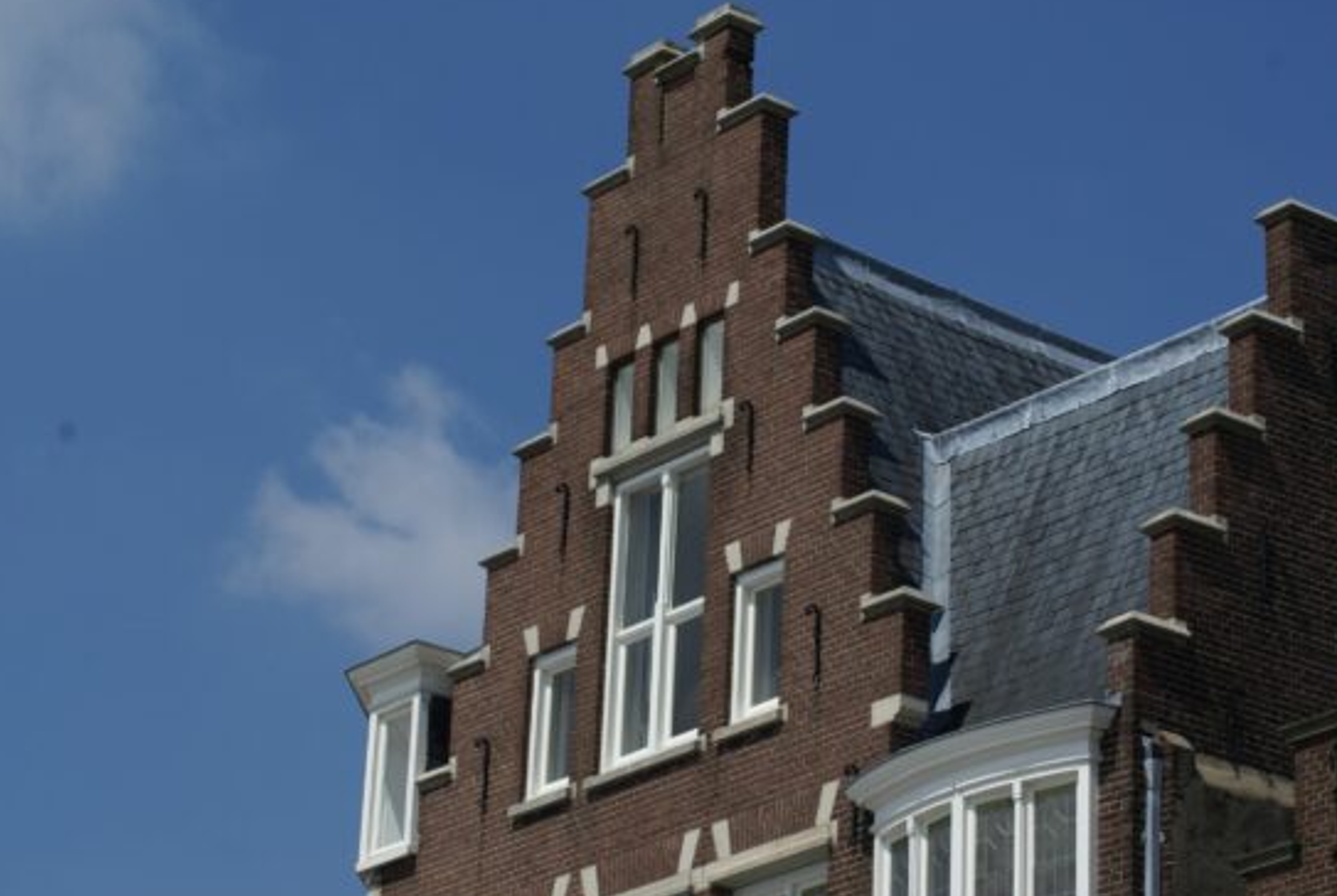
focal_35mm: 116
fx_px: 4315
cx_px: 645
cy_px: 478
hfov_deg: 17.6
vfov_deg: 11.9
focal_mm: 70
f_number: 11
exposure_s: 1/250
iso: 100
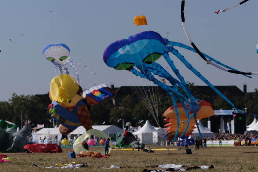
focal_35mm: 218
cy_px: 32
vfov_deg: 6.3
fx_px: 1563
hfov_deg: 9.4
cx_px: 204
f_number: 2
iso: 160
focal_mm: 85
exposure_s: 1/11000
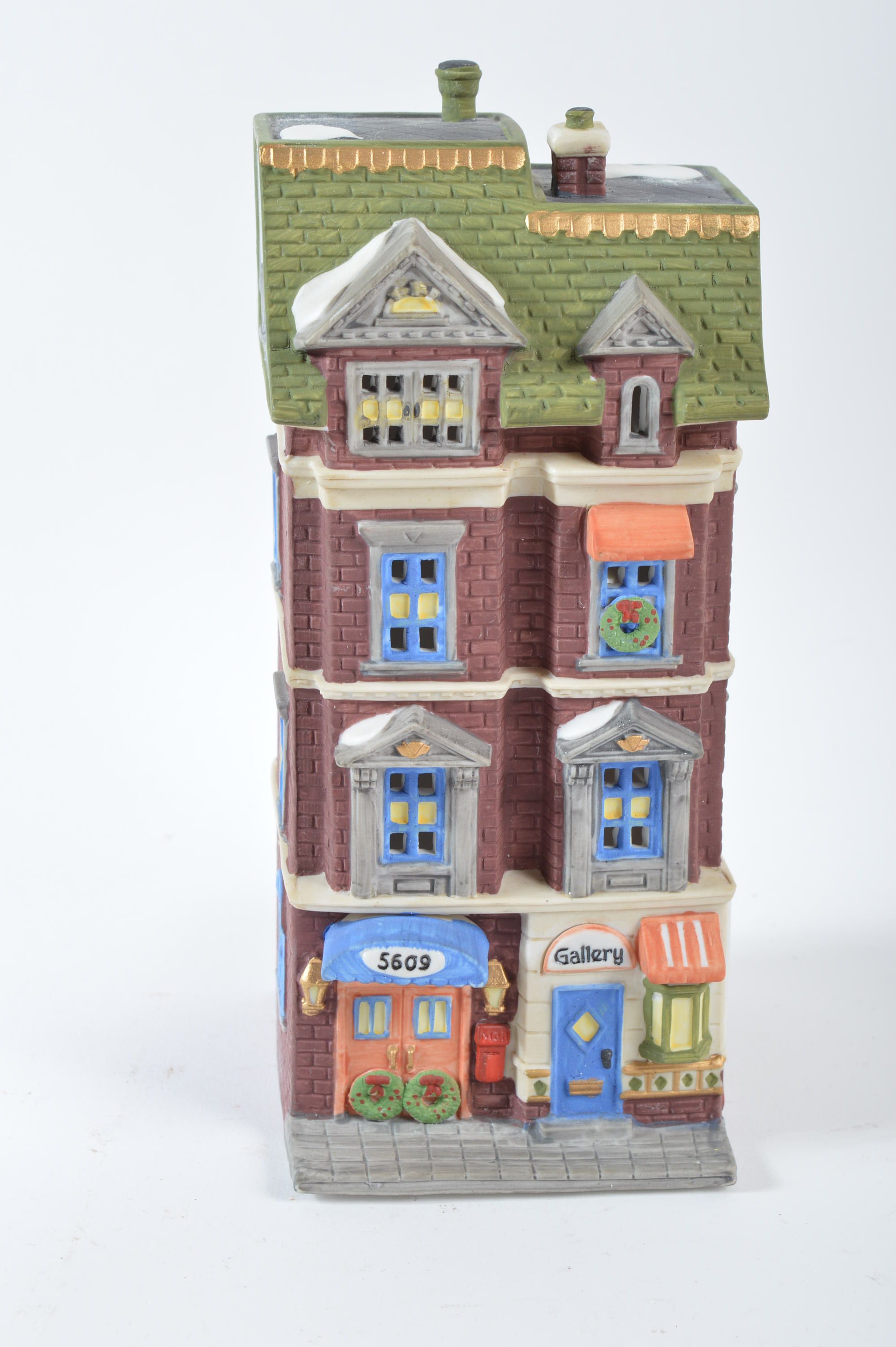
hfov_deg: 17.5
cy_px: 674
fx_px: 2917
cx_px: 448
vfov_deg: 26.0
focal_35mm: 78
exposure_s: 1/160
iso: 100
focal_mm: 52
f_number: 11
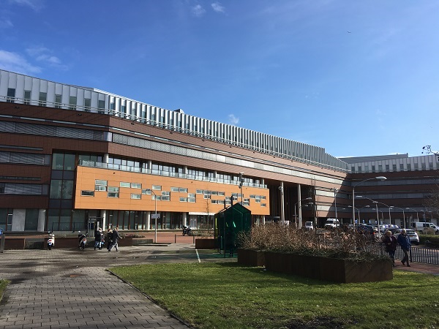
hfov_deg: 61.7
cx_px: 220
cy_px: 164
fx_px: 368
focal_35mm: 29
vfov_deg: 48.2
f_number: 2.2
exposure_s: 1/1570
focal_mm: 4.15
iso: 25
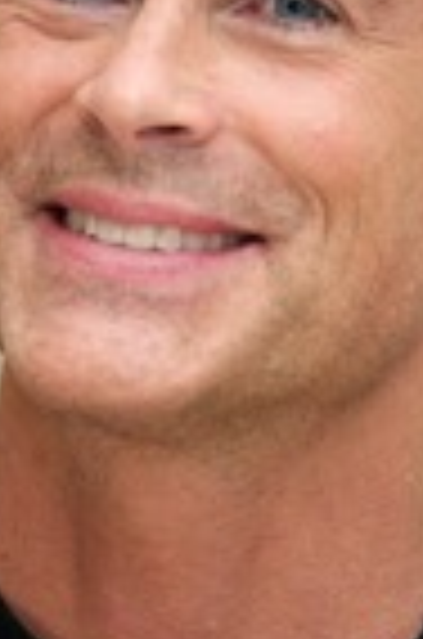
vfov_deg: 3.8
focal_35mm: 537
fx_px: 9510
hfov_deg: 2.5
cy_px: 270
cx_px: 238
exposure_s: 1/60
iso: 640
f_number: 5.6
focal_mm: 190
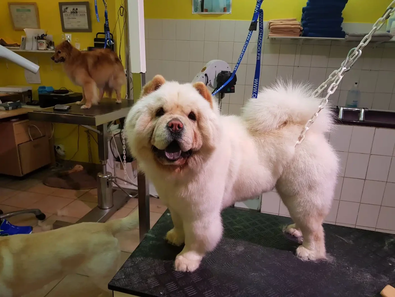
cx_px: 198
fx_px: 297
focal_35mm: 26
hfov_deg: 67.3
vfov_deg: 53.1
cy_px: 148
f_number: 1.7
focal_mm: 4.2
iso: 80
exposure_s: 1/100
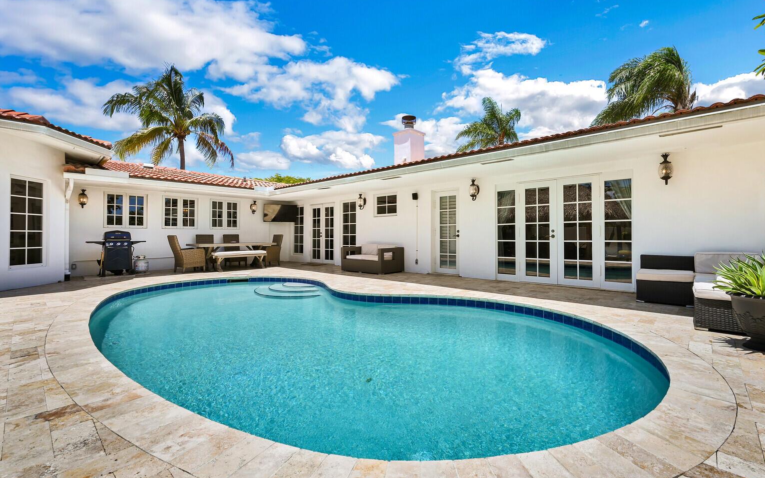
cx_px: 400
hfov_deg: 95.9
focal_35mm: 17
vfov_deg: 69.4
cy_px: 228
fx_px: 345
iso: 280
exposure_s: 1/1500
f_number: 11
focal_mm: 15.5
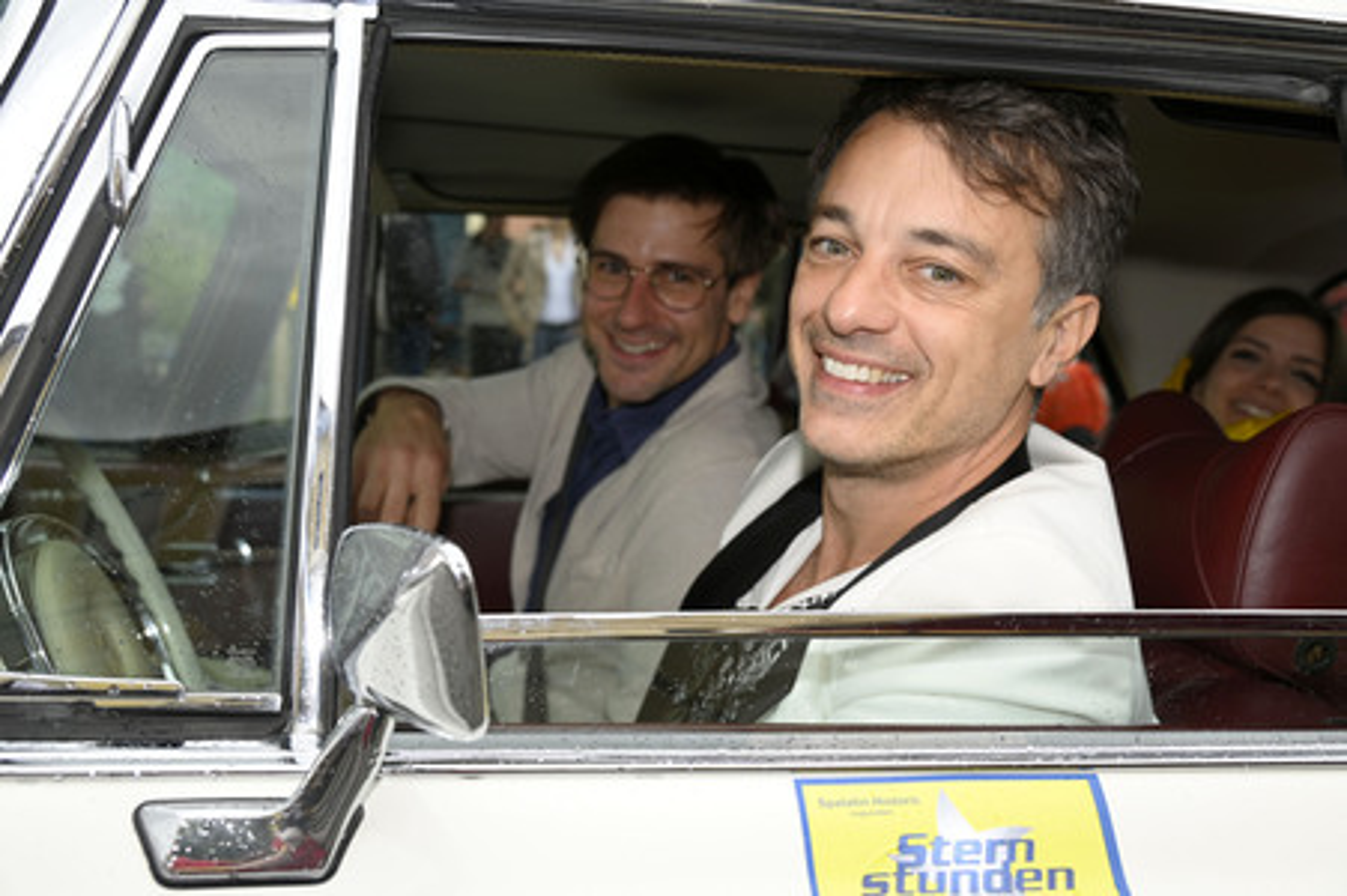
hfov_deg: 45.5
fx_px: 1608
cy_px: 448
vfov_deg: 31.1
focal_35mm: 43
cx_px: 674
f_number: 6.3
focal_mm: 43
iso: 320
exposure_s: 1/160
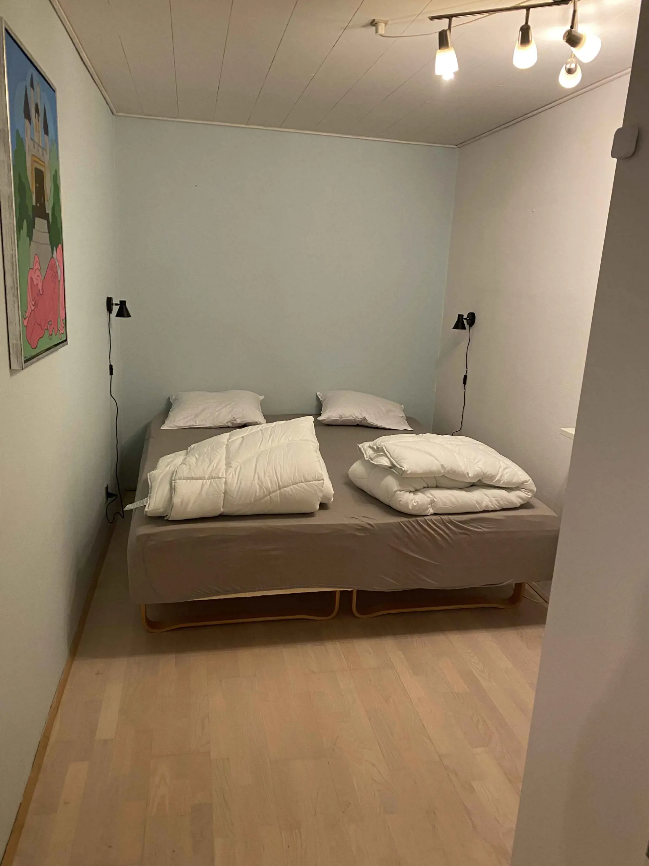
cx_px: 324
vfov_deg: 67.3
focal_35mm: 26
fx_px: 650
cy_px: 433
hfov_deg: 53.1
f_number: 1.8
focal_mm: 4.25
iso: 320
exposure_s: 1/50
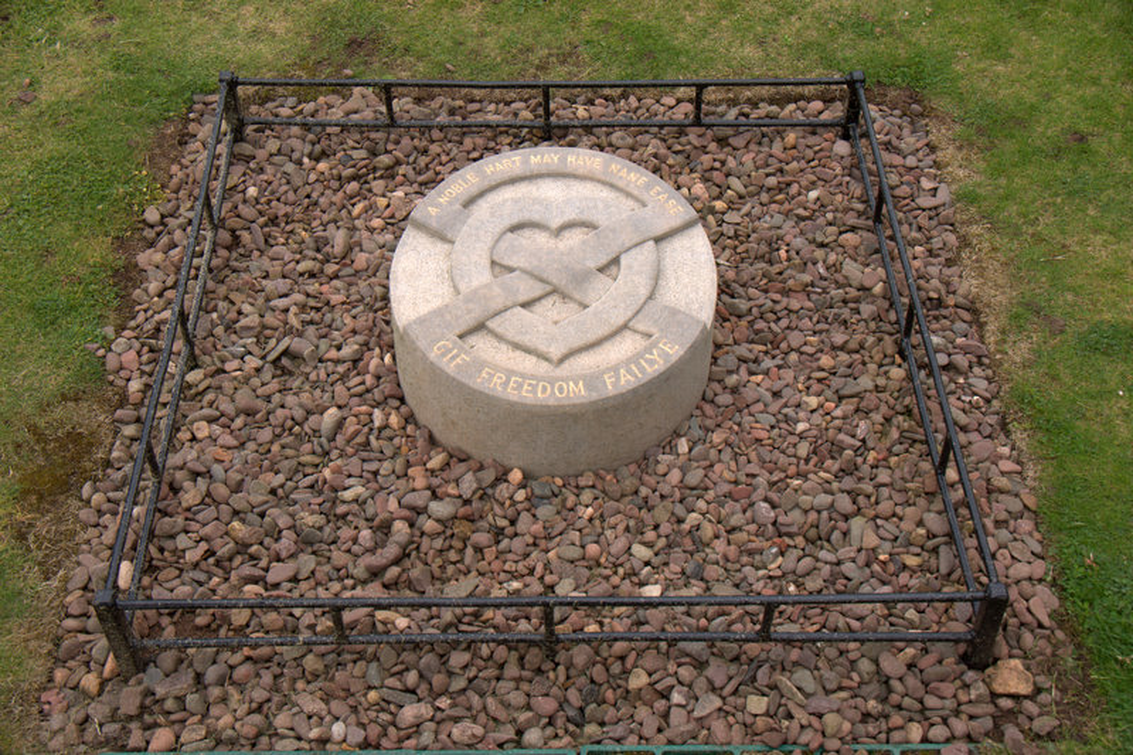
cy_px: 378
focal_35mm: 45
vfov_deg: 29.9
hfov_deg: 43.6
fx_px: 1416
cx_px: 566
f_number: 6.7
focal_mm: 30
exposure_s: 1/125
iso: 200
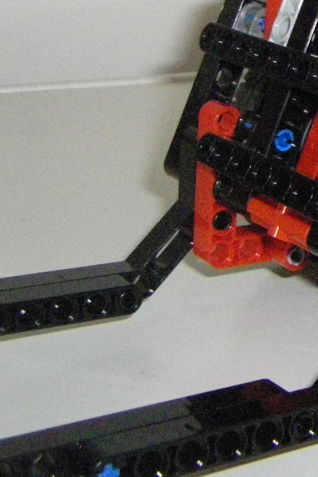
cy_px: 43
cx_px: 447
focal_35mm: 104
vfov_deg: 19.3
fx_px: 1378
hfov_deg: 12.6
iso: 800
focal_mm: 6.3
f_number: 7
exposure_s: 1/50
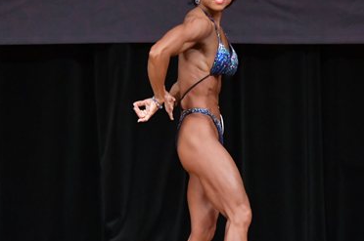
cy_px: 117
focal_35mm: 563
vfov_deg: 2.4
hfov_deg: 3.7
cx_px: 218
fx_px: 5685
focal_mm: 180
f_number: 5.6
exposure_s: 1/400
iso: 4000
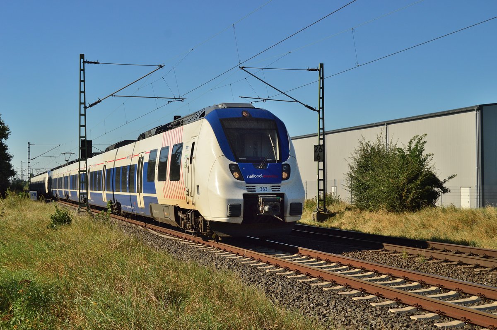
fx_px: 724
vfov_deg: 25.7
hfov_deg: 37.9
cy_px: 165
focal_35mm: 52
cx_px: 248
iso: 200
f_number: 8
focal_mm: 35
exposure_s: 1/1000
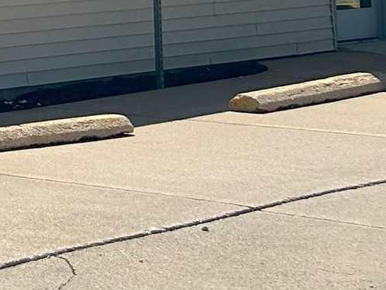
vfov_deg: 8.9
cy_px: -190
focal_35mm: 162
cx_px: -654
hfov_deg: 10.0
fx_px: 1807
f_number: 1.5
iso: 50
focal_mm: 5.7
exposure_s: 1/6211
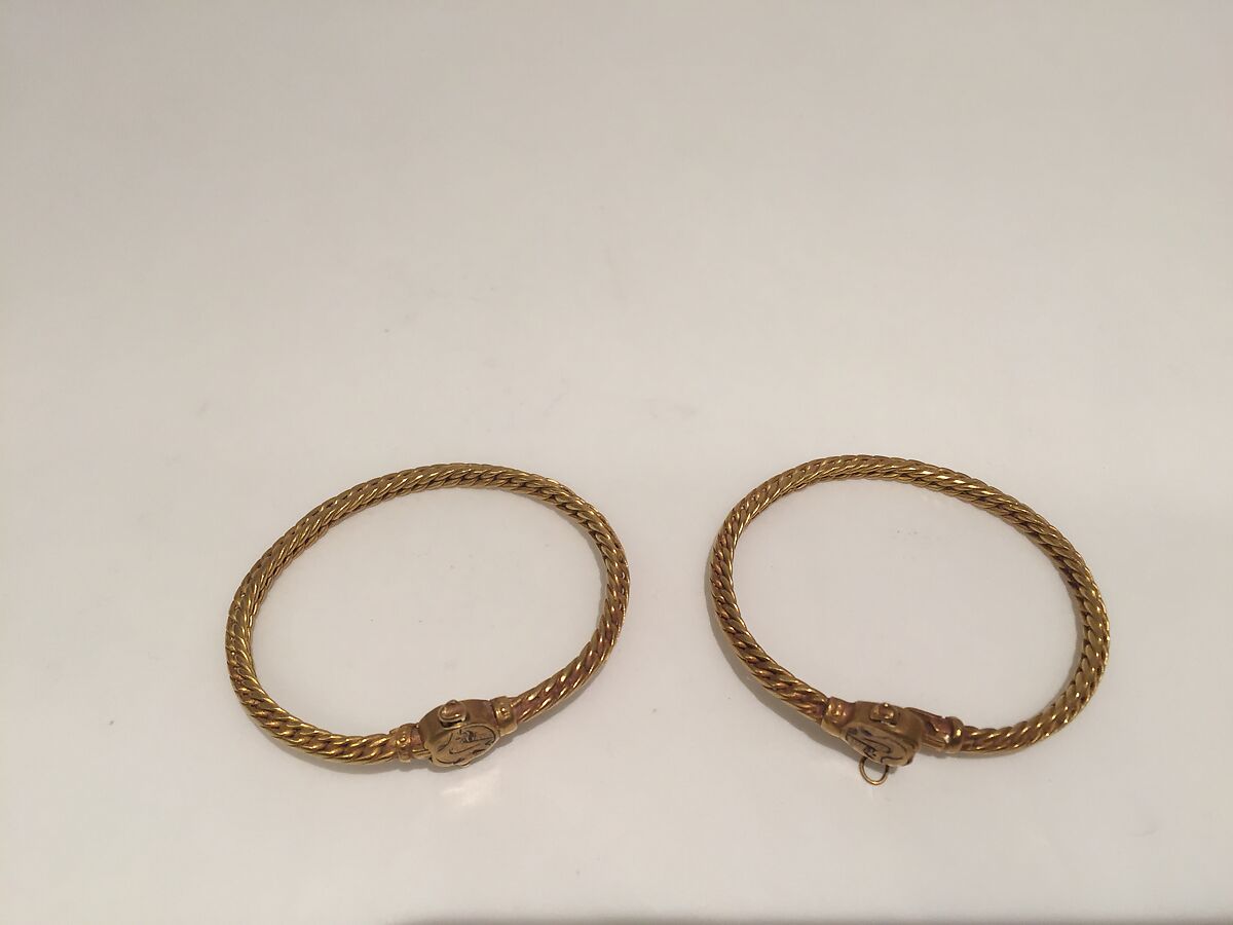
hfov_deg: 61.7
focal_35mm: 29
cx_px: 616
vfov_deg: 48.2
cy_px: 462
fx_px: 1033
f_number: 2.2
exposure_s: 1/120
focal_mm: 4.15
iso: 50
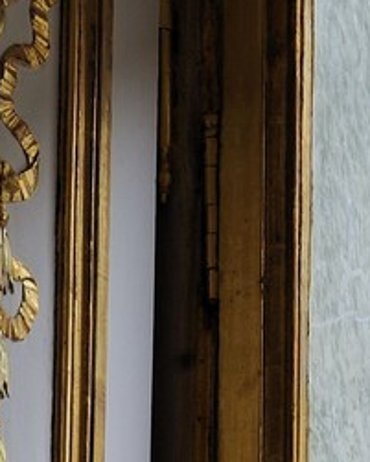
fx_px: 2941
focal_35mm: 215
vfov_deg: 7.9
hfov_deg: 7.1
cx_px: 444
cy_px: 1316
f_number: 10
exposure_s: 1/2.5
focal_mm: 36
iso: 200
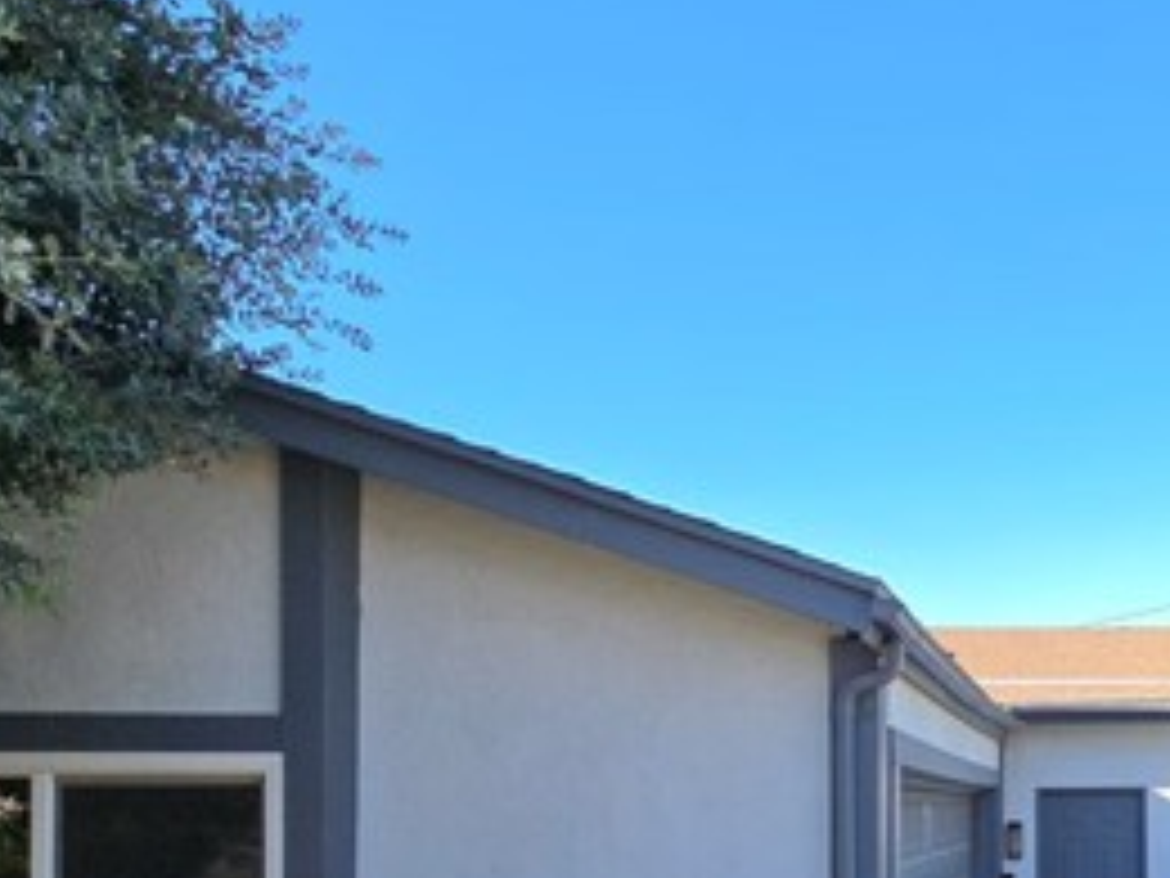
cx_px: 1174
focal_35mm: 32
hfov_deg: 47.1
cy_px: 801
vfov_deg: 40.6
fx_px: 1082
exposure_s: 1/604
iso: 50
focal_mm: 2.2
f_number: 2.2
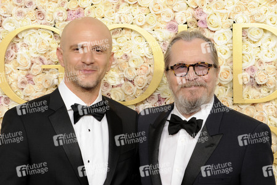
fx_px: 962
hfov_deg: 16.4
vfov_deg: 11.0
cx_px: 138
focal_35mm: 125
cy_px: 92
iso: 1000
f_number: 10
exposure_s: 1/250
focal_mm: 125
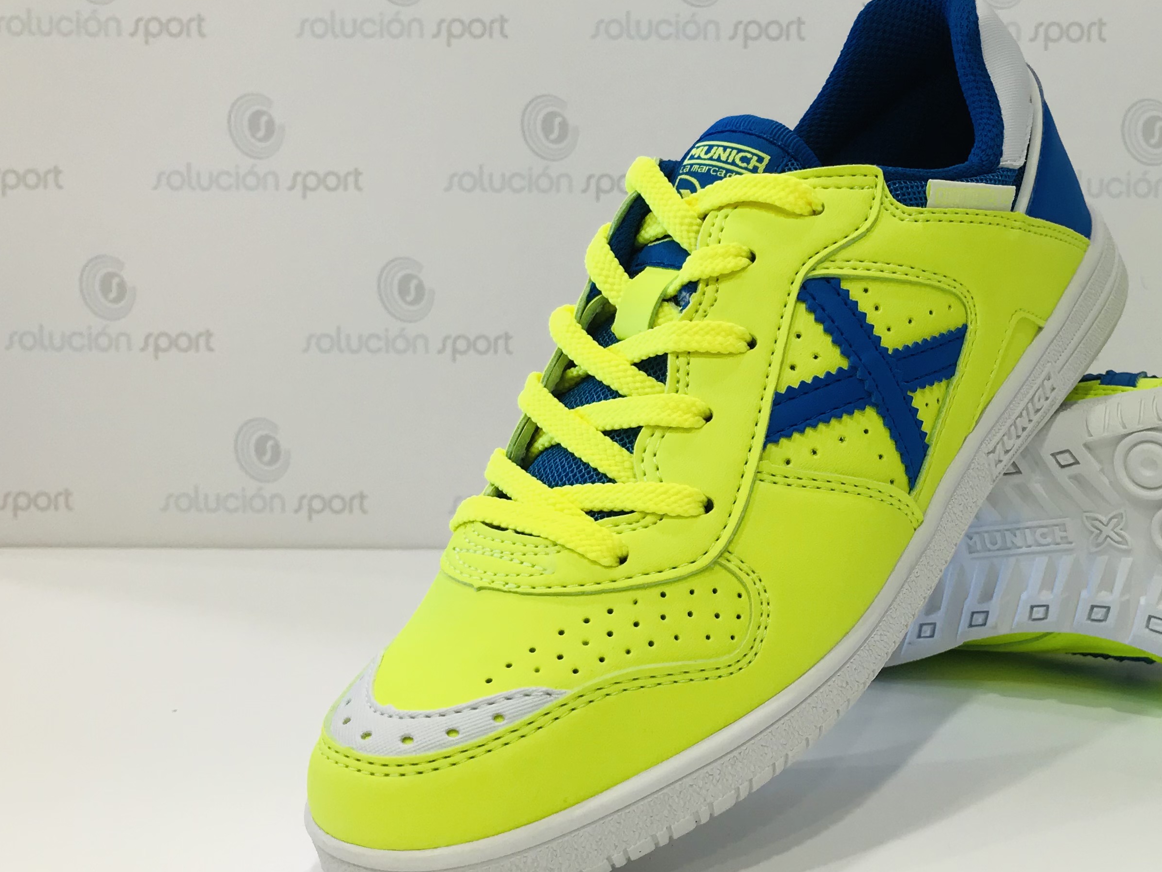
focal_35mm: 47
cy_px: 481
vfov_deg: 30.9
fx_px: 1578
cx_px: 910
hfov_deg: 39.0
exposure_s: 1/50
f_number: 1.8
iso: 25
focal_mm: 3.99
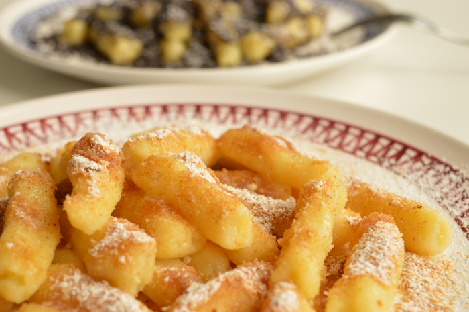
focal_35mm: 60
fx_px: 781
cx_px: 234
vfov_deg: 22.6
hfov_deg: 33.4
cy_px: 156
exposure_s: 1/200
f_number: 5.6
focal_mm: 40
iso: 400
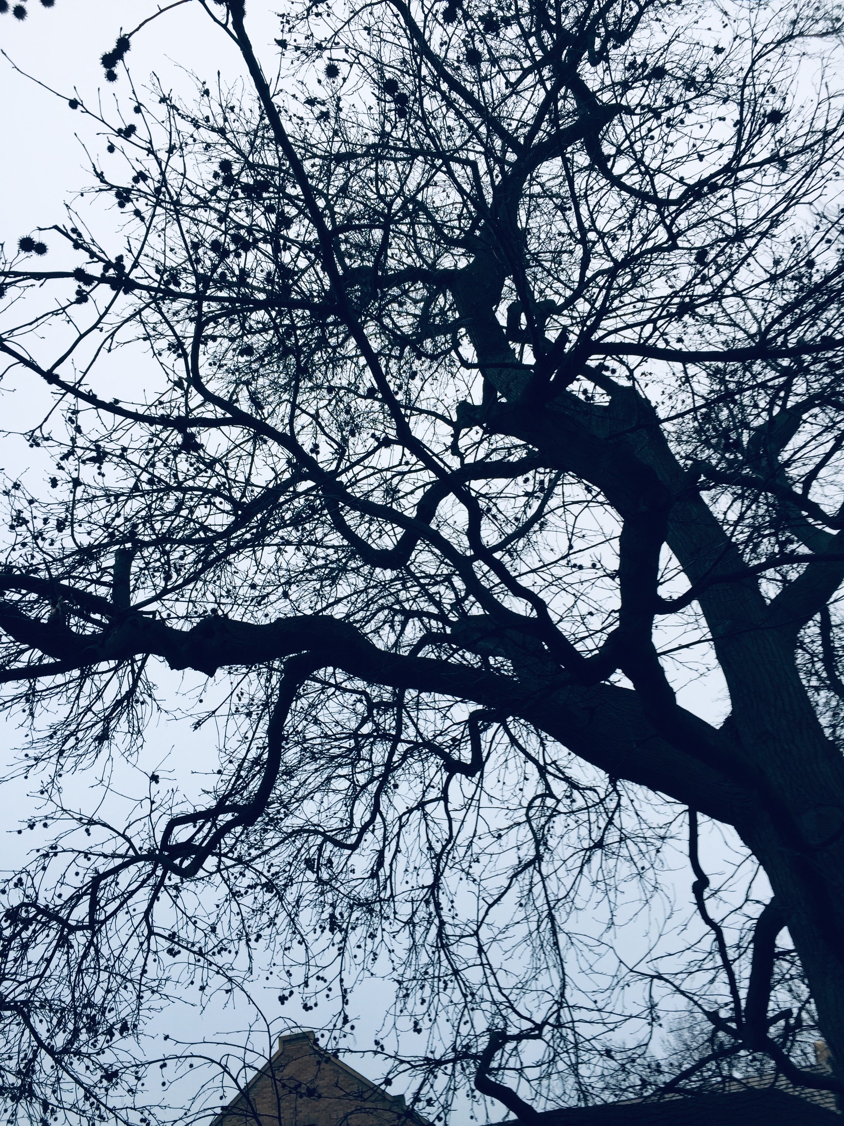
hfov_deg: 48.2
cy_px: 563
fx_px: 943
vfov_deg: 61.7
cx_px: 422
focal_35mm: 29
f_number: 2.2
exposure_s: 1/120
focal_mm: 4.15
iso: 32
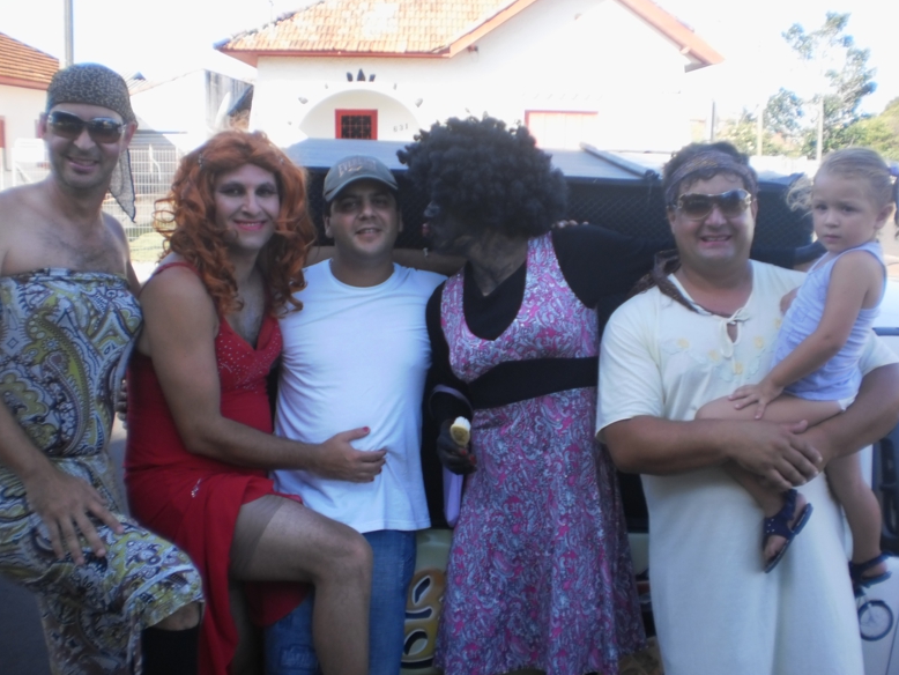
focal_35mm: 37
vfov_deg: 38.7
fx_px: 961
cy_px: 340
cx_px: 461
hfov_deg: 50.1
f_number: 3.1
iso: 100
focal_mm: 6.3
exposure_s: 1/200
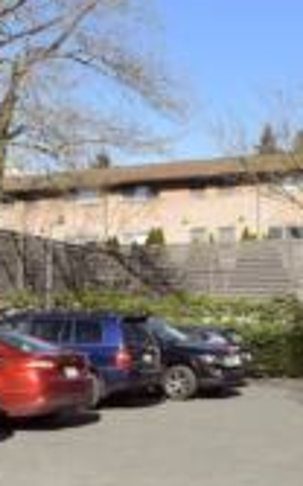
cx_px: 73
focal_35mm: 66
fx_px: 874
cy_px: 301
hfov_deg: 19.5
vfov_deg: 31.0
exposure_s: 1/400
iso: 200
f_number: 10
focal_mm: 18
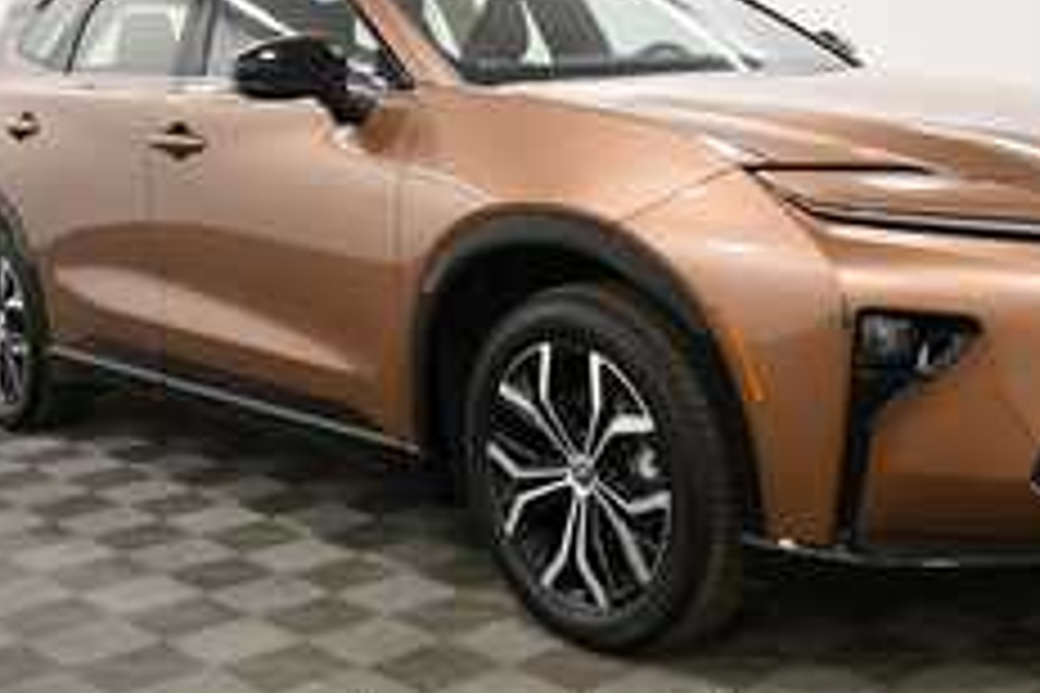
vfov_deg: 25.9
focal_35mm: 52
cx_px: 635
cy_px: 281
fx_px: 1502
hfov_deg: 38.0
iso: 1100
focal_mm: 20
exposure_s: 1/125
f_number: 5.6
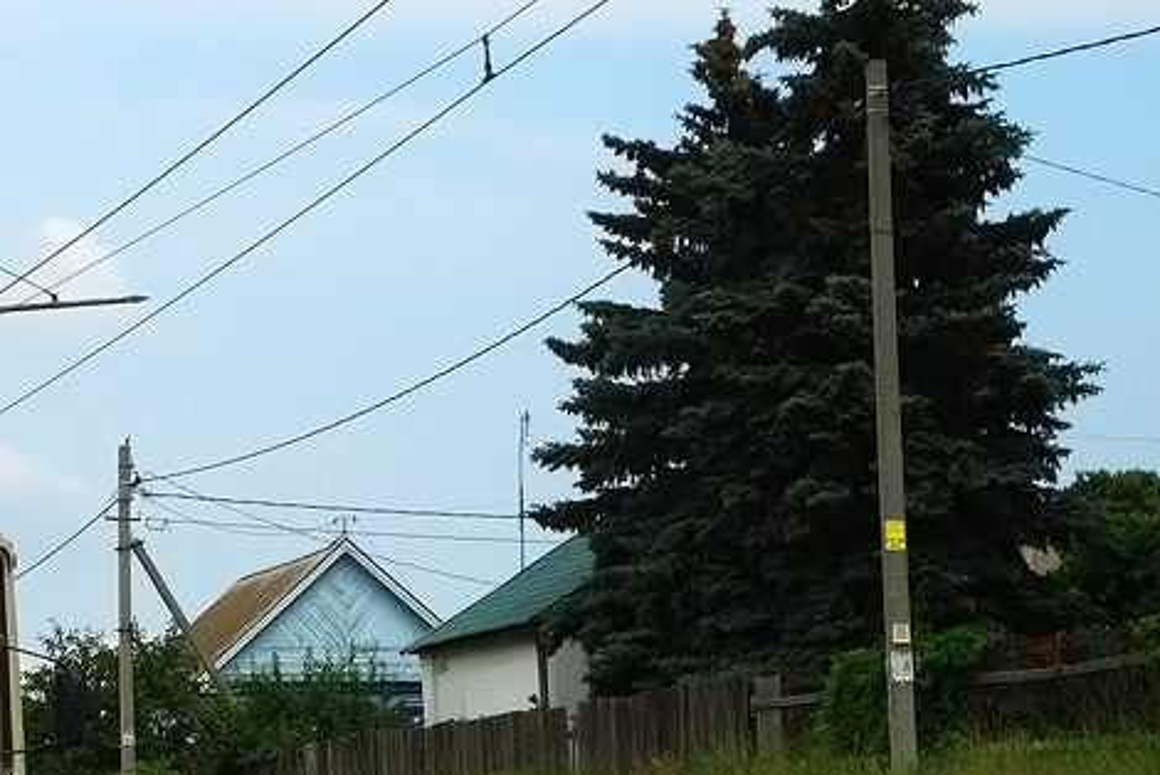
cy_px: 395
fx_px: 4030
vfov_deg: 11.0
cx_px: -257
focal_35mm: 125
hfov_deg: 15.7
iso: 125
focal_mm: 18.23
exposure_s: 1/500
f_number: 7.1
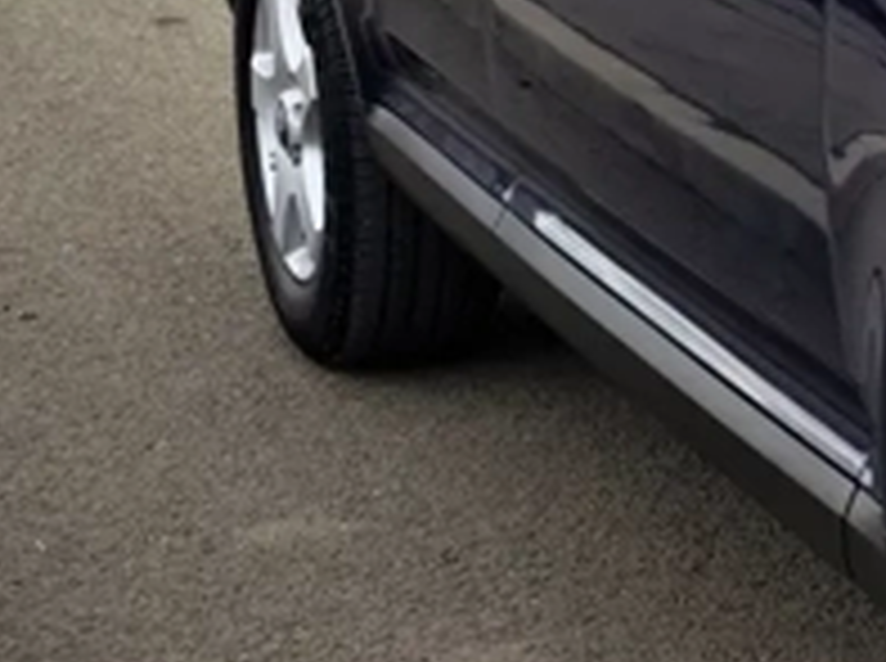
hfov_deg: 13.7
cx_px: 1911
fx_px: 2989
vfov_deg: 12.5
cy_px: 5
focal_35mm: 117
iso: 50
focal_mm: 6.55
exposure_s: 1/360
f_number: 1.62
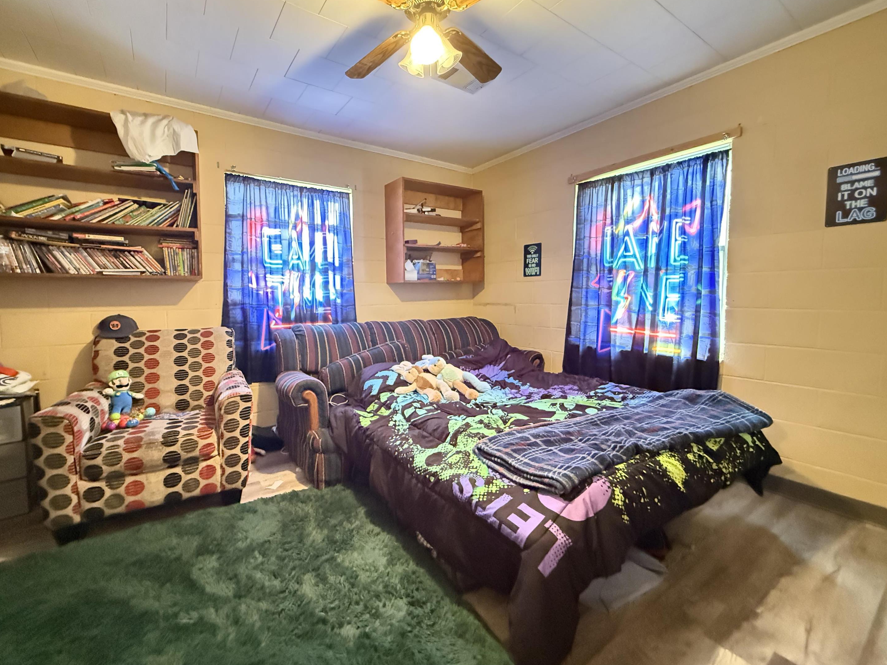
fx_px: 384
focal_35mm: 15
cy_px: 318
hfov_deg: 98.0
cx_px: 413
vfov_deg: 81.7
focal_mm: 2.22
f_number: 2.2
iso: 2500
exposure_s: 1/30
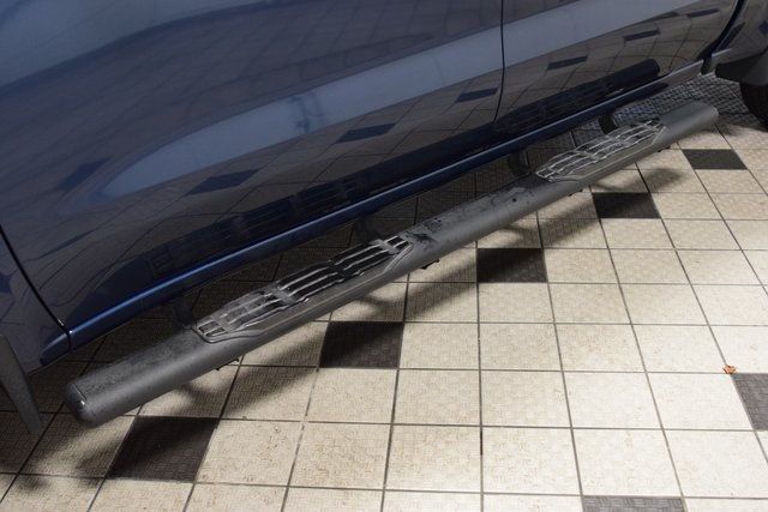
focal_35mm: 36
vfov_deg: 36.9
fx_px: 768
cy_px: 256
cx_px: 384
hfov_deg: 53.1
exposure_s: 1/60
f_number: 3.5
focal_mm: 24
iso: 1600
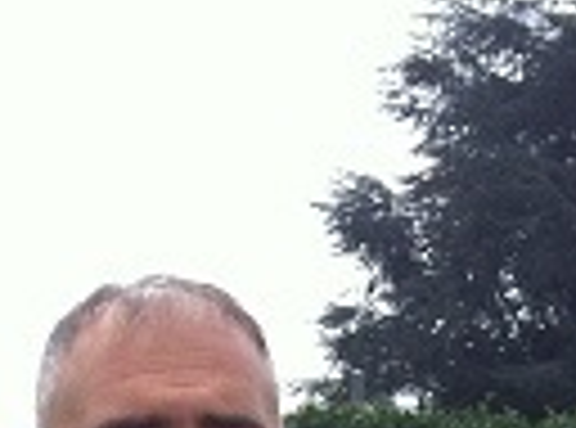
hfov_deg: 11.6
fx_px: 2835
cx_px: 313
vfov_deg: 8.3
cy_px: 797
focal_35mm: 171
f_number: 2.8
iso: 80
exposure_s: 1/120
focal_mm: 3.85
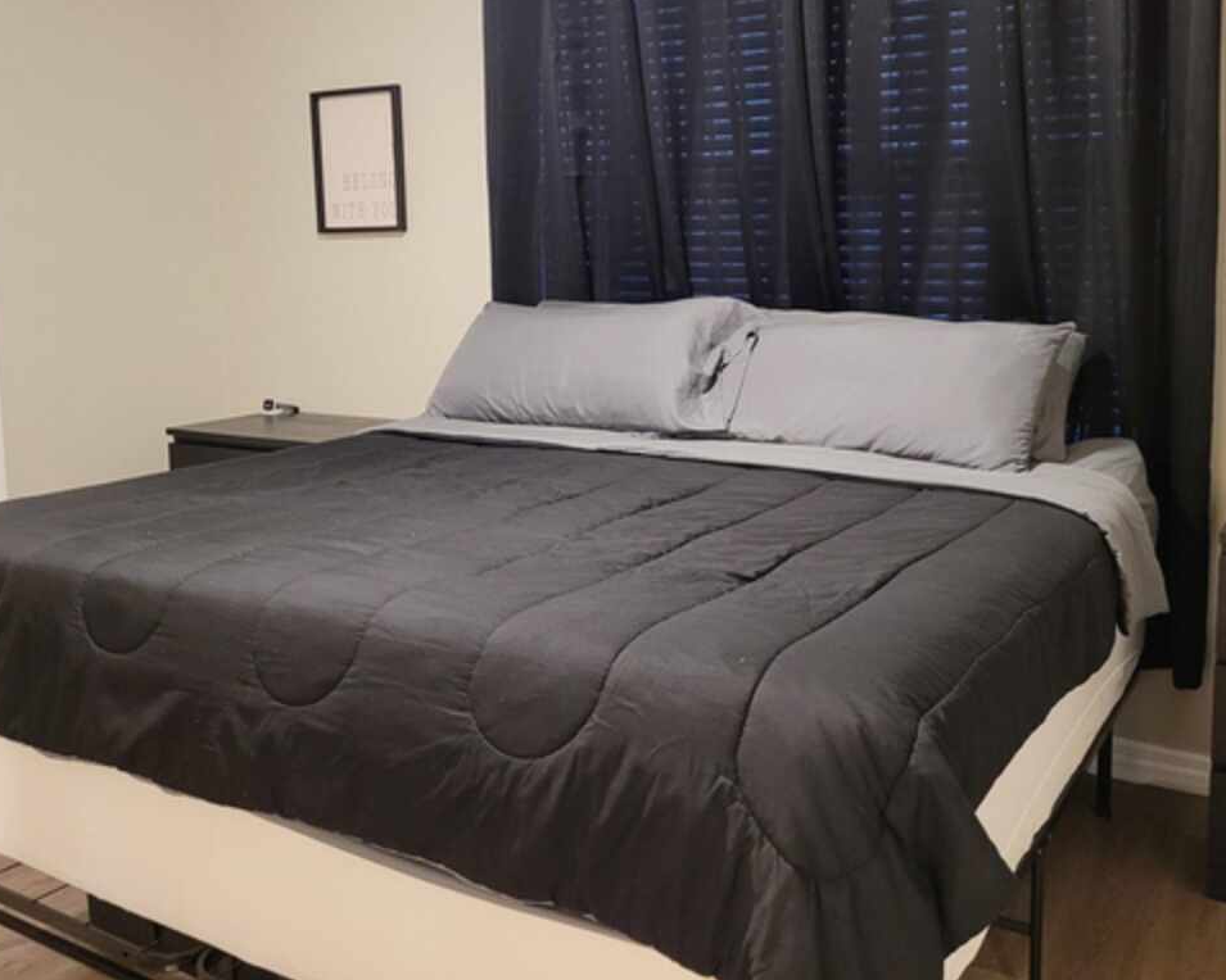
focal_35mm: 34
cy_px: 386
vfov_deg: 43.1
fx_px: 1234
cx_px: 641
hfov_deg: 52.8
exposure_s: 1/30
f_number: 1.8
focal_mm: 5.4
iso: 640
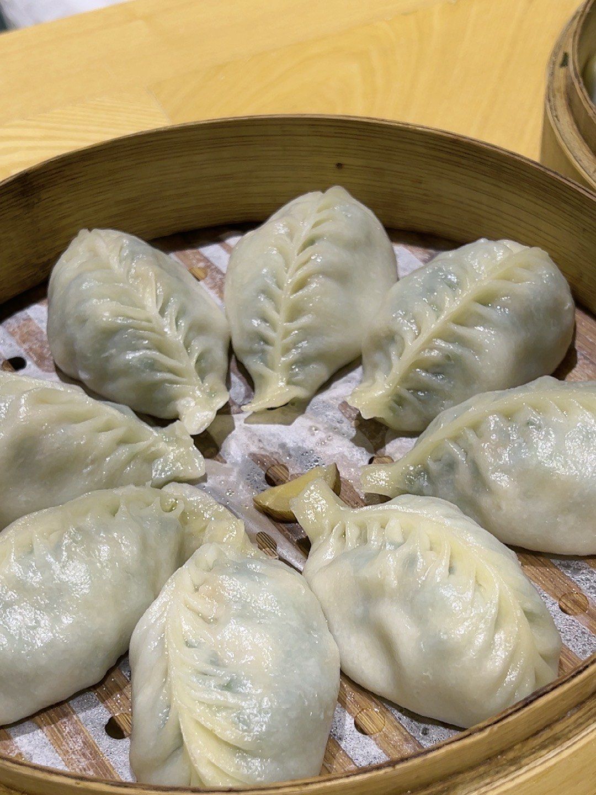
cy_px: 398
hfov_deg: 36.8
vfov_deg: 47.9
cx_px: 298
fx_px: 895
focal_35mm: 39
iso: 32
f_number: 1.5
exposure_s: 1/108
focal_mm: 5.7
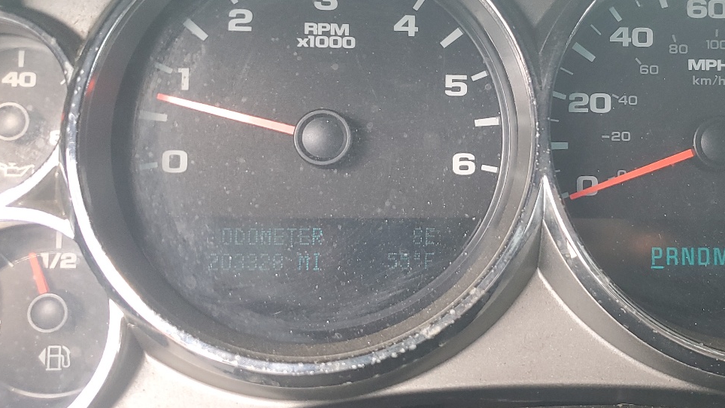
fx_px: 903
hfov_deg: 42.9
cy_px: 151
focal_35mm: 47
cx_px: 508
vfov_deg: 25.3
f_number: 1.5
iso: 59
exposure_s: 1/100
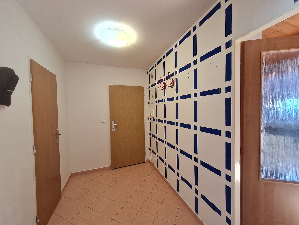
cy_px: 112
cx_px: 150
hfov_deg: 106.2
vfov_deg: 89.9
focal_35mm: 13
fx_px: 112
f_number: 2.2
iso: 160
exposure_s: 1/50
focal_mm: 1.74
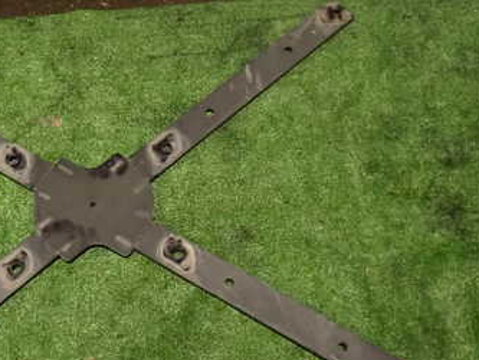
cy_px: 220
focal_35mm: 54
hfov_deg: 34.7
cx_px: 114
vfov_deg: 27.0
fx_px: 747
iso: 1250
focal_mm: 5.4
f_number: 2.3
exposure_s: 1/60
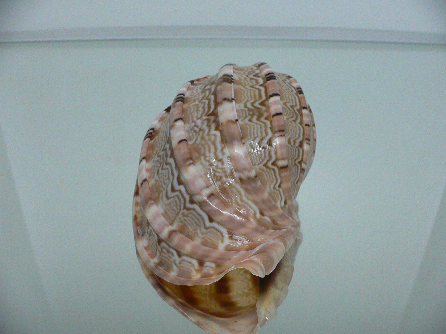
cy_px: 167
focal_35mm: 35
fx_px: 451
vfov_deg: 40.7
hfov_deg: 52.6
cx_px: 223
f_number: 2.8
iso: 200
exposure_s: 1/60
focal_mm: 4.6
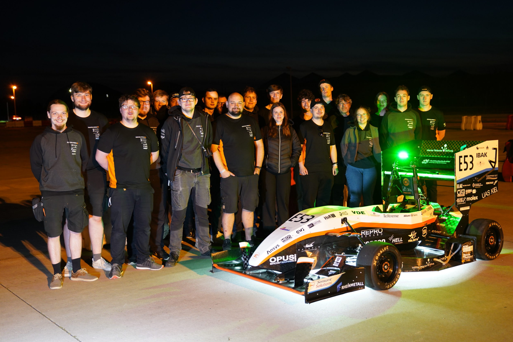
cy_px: 173
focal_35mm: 44
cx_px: 260
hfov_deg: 44.5
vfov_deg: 30.5
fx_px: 627
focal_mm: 43
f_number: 2.8
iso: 2500
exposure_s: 1/15
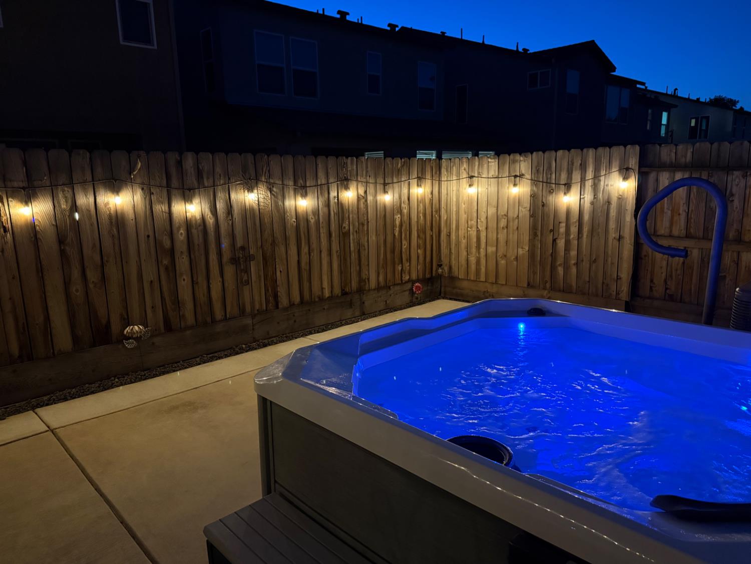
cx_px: 376
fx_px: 521
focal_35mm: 24
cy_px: 282
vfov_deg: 56.8
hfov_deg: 71.6
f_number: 1.78
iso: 1000
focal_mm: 6.76
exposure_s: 1/30
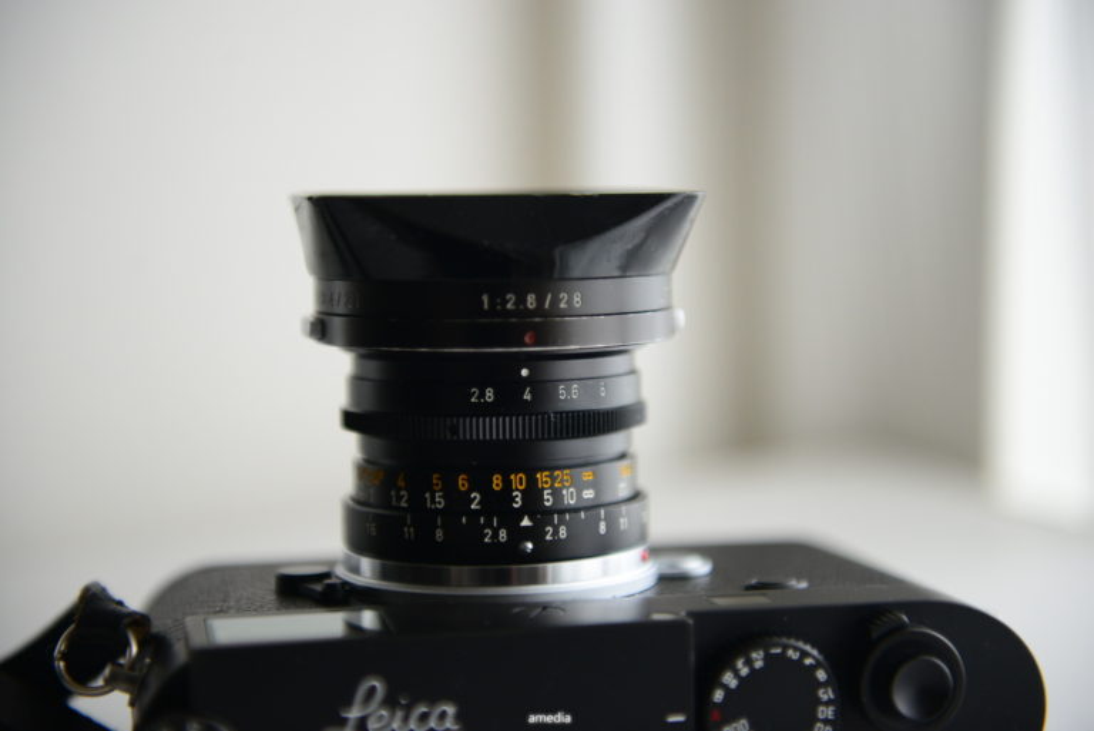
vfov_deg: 19.5
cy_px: 366
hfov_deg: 28.8
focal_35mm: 70
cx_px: 547
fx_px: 2128
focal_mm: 70
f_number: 2.8
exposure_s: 1/80
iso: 1000
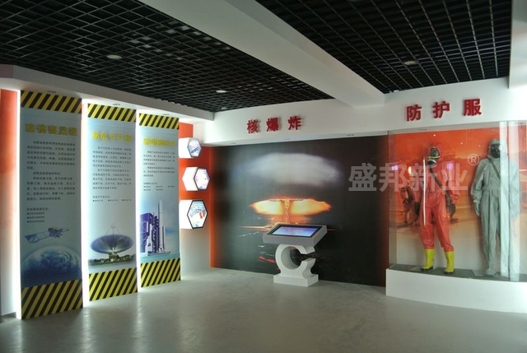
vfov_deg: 48.1
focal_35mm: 27
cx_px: 264
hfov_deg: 67.3
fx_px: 396
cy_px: 176
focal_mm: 10
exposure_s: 1/30
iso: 450
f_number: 3.5
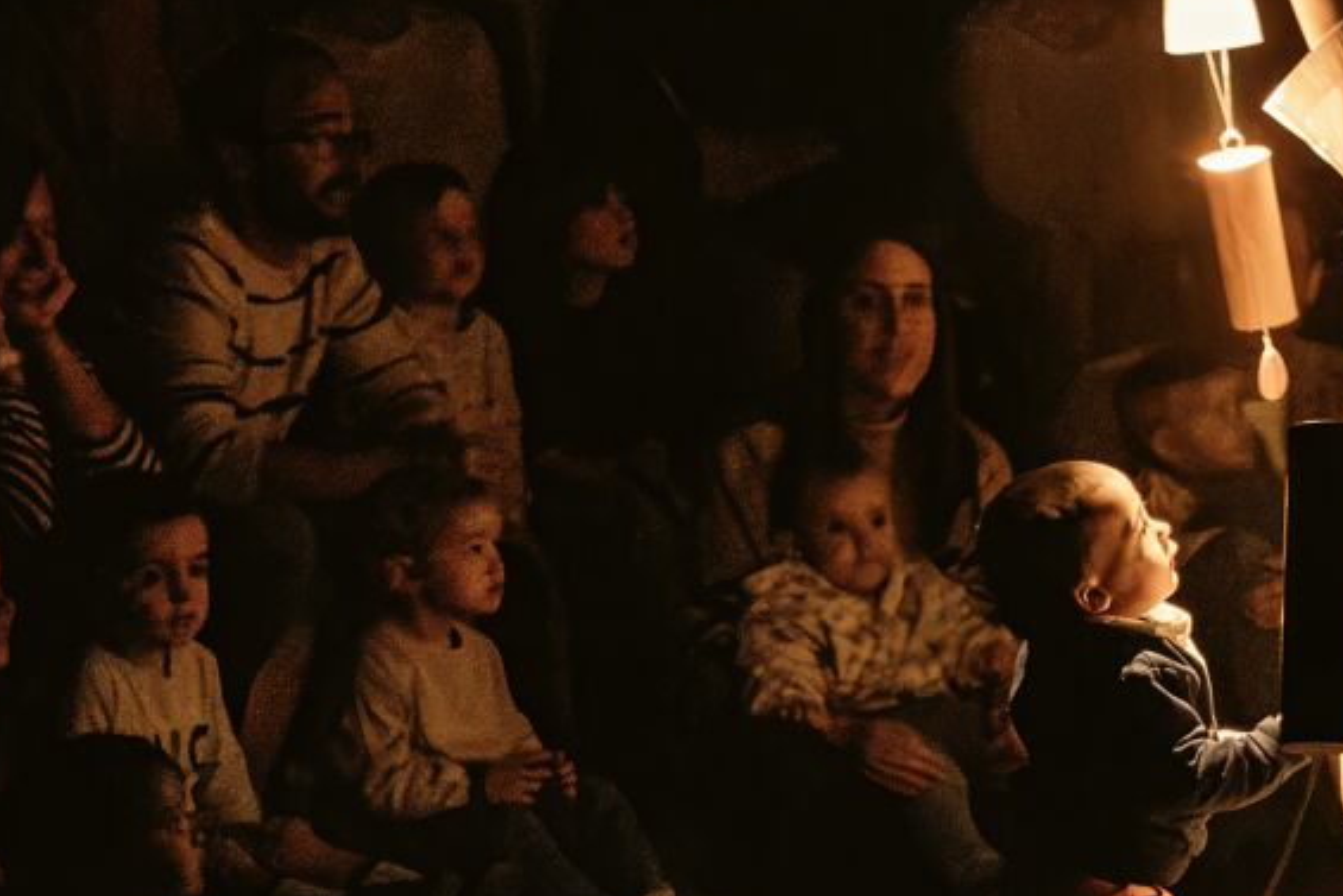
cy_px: 556
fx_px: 3582
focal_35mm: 96
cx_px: 845
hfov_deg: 21.2
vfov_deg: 14.2
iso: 8000
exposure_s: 1/50
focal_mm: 35
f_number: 1.4
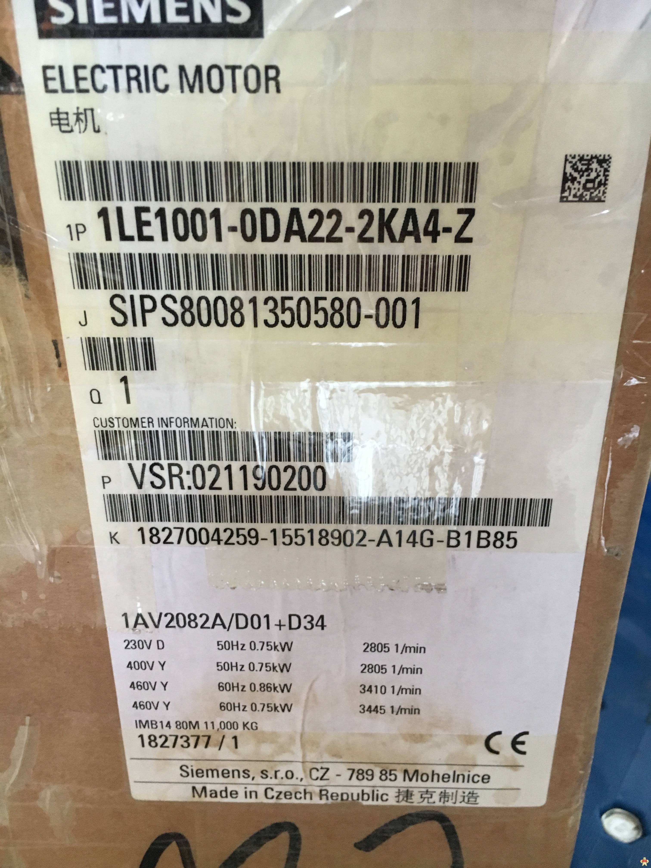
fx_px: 727
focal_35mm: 29
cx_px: 326
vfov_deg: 61.7
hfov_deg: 48.2
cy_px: 434
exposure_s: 1/33
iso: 160
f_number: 2.2
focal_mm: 4.15
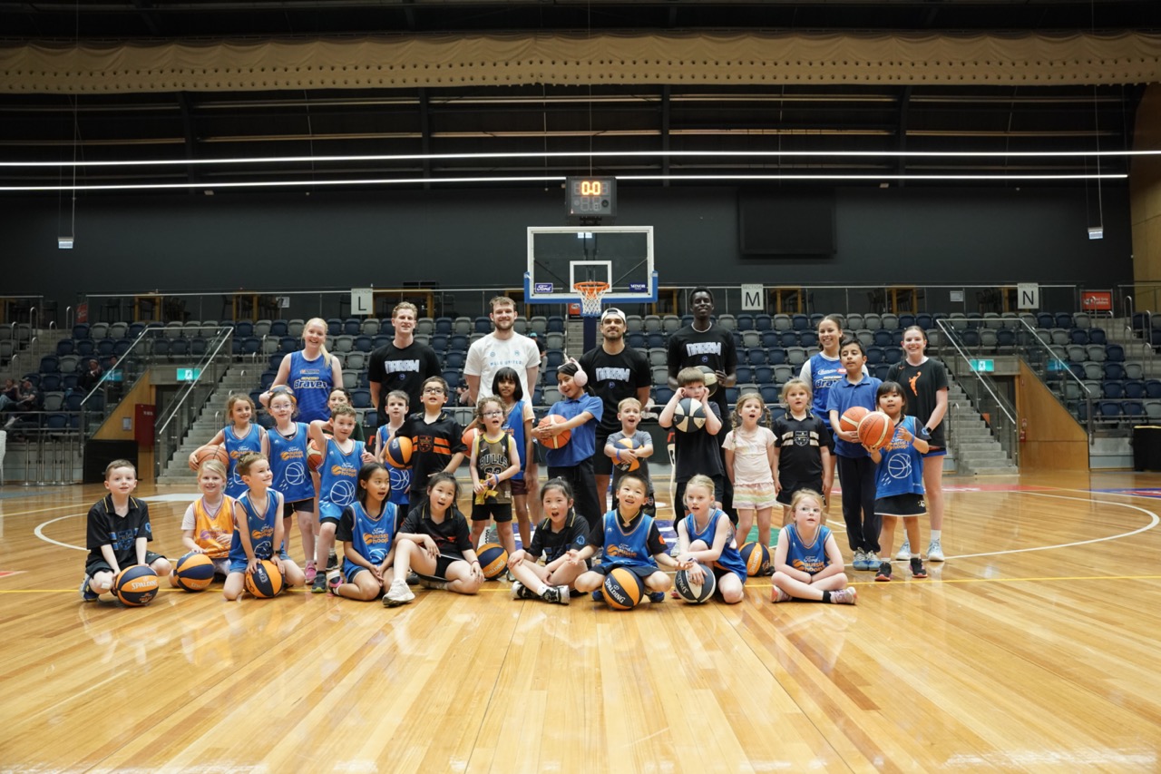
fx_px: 942
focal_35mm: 29
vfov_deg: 44.7
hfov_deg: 63.3
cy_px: 387
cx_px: 580
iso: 3200
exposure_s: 1/400
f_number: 3.5
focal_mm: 29.2
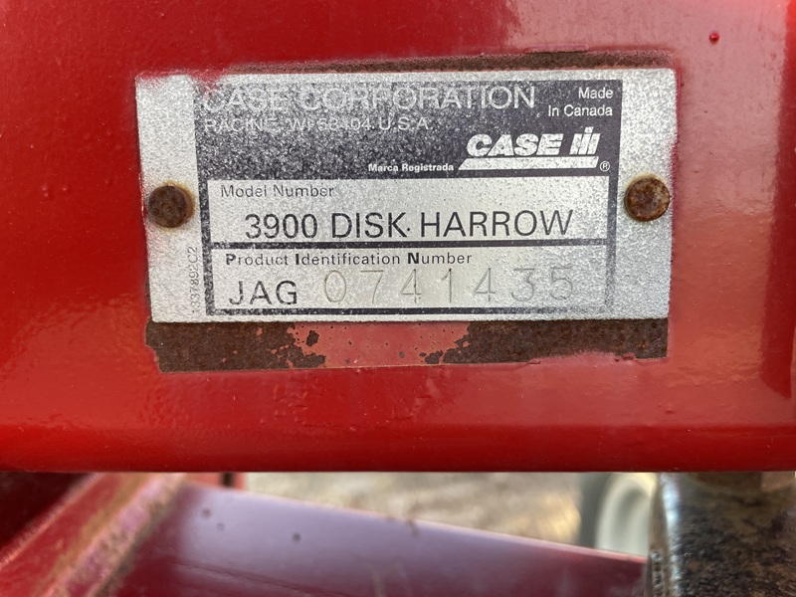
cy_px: 298
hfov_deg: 67.3
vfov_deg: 53.1
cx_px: 398
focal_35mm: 26
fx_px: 598
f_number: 1.6
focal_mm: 4.2
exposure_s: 1/121
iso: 50
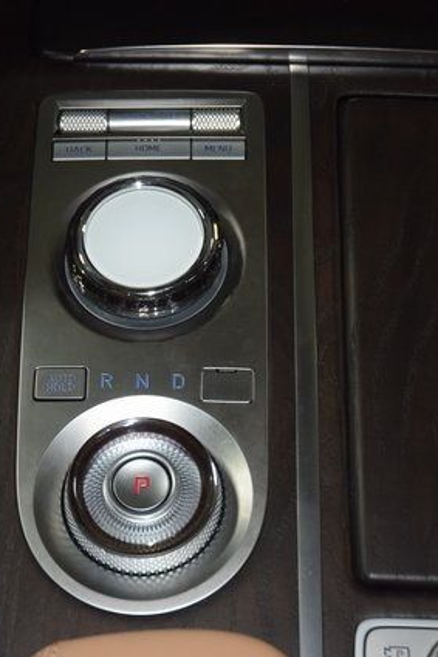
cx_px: 152
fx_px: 1568
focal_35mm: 86
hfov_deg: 15.9
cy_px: 329
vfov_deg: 23.6
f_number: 4.2
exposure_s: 1/125
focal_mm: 38
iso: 1000
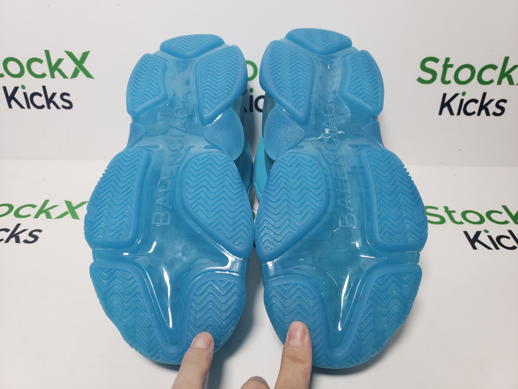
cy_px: 194
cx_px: 259
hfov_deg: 67.3
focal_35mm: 26
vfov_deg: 53.1
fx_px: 389
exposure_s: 1/362
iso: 50
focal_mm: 4.3
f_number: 1.5
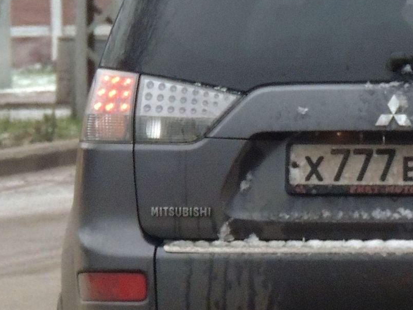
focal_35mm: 748
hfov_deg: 2.6
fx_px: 8927
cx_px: 453
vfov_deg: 2.0
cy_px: 197
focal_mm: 53.5
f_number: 4.8
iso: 800
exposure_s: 1/320
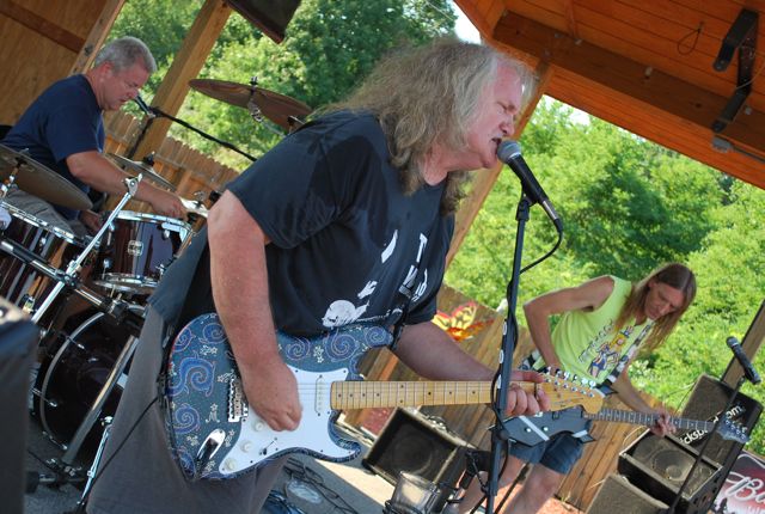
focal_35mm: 51
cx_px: 382
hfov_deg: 38.8
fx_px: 1086
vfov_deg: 26.6
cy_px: 257
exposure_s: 1/125
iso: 160
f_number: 5.6
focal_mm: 34
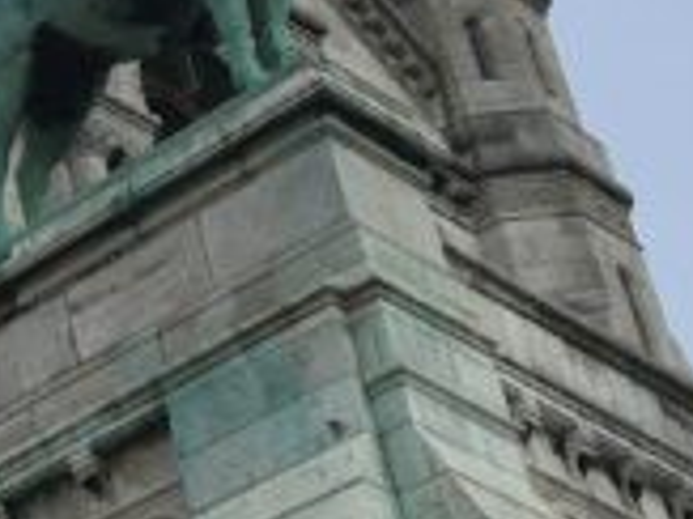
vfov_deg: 10.8
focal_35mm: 137
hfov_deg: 12.7
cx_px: -672
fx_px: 2741
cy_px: 362
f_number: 2.2
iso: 25
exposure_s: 1/725
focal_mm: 4.15
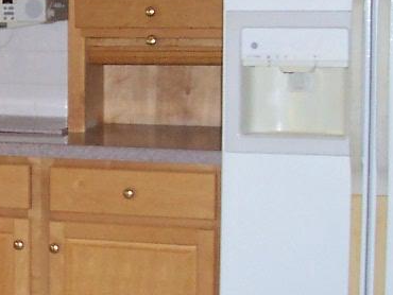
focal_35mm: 120
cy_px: 93
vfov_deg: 12.3
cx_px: -59
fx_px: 1363
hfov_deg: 15.9
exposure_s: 1/60
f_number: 2.8
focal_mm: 5.6
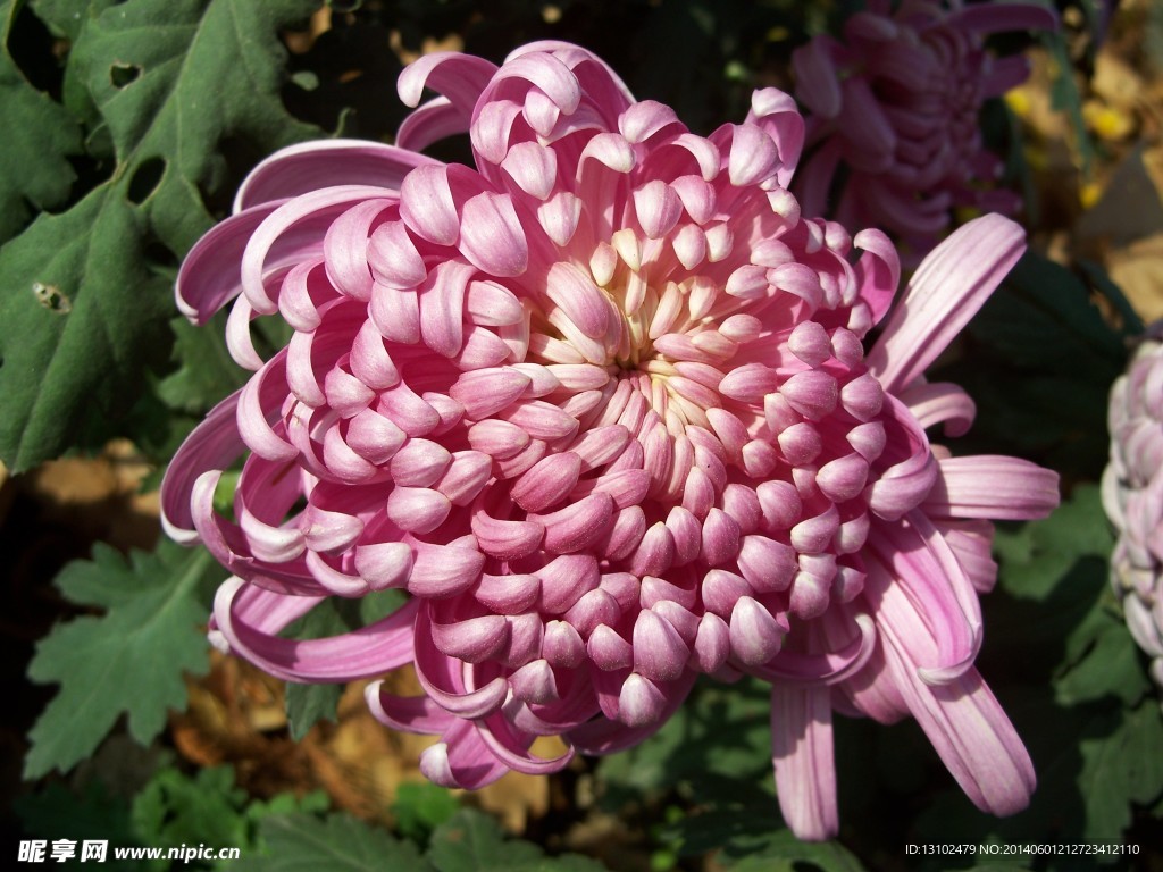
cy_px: 436
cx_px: 582
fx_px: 1243
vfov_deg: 38.7
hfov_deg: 50.1
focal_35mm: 37
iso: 64
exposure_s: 1/640
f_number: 2.8
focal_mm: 7.8
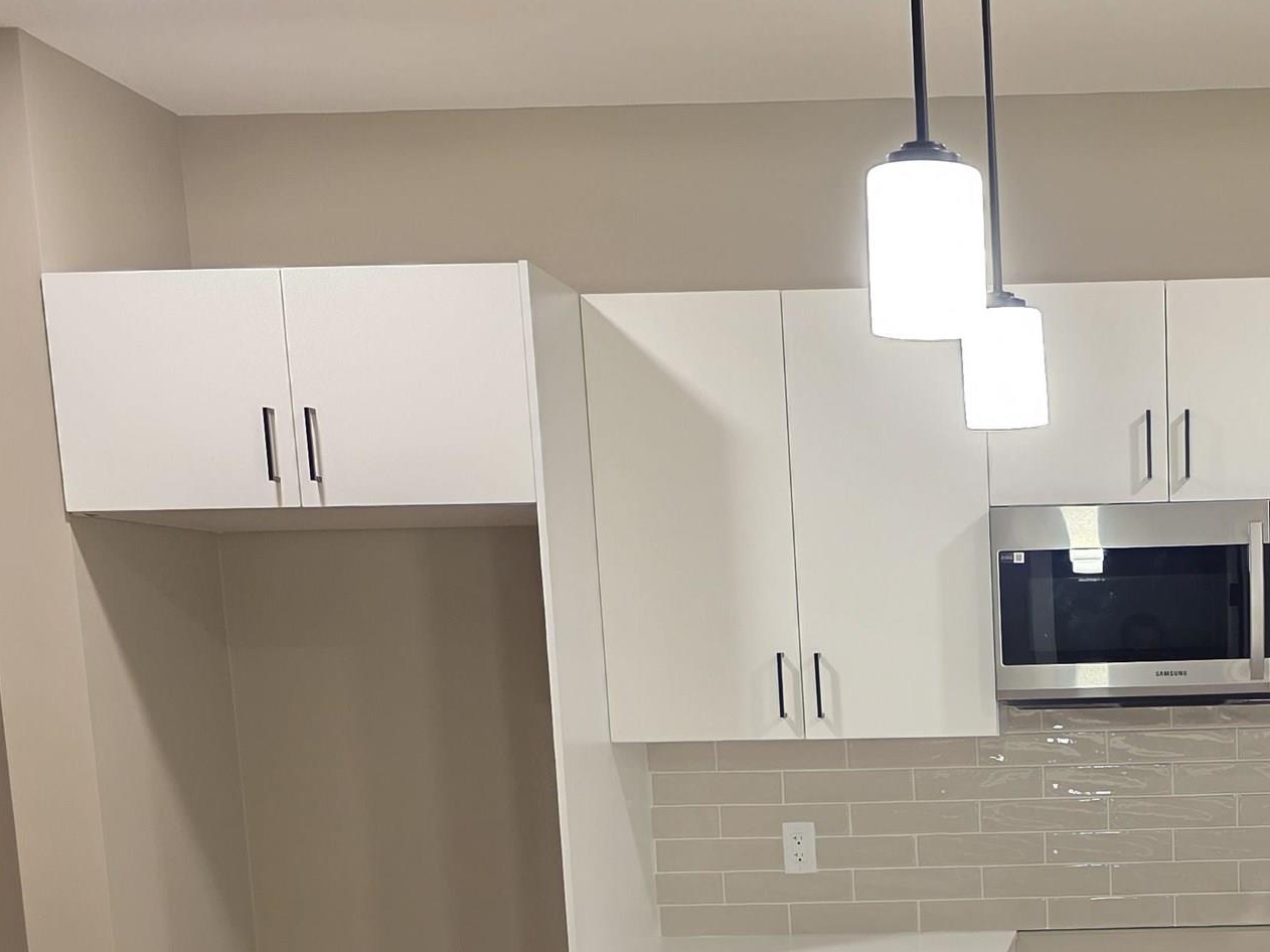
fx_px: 2054
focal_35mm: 56
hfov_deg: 32.8
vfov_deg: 24.6
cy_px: 1009
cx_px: 1109
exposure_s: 1/120
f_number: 1.7
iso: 400
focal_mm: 6.3
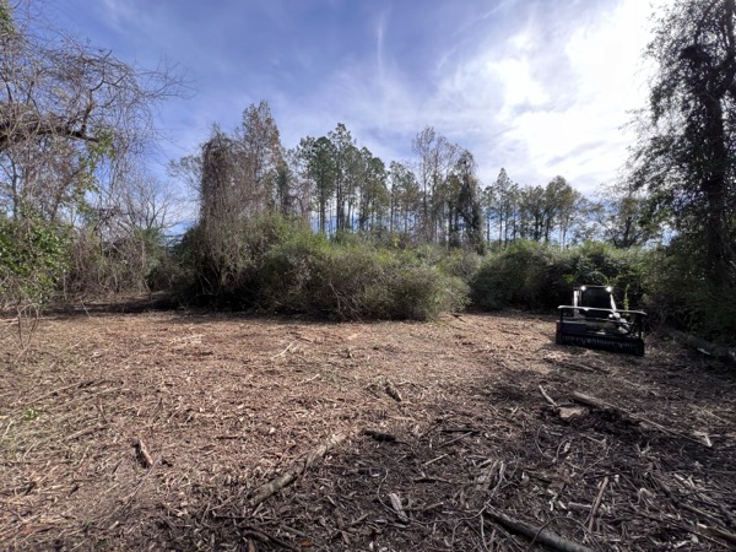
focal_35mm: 13
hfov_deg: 106.2
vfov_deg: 89.9
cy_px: 276
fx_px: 276
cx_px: 368
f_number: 1.8
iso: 32
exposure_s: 1/445
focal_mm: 1.57
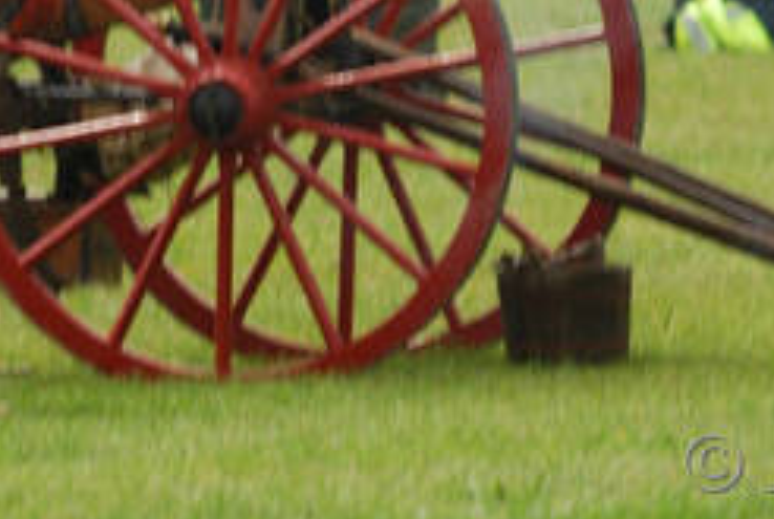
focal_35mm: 1704
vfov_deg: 0.8
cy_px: -198
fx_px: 36702
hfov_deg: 1.2
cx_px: 318
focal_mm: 400
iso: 100
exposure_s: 1/320
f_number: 5.6
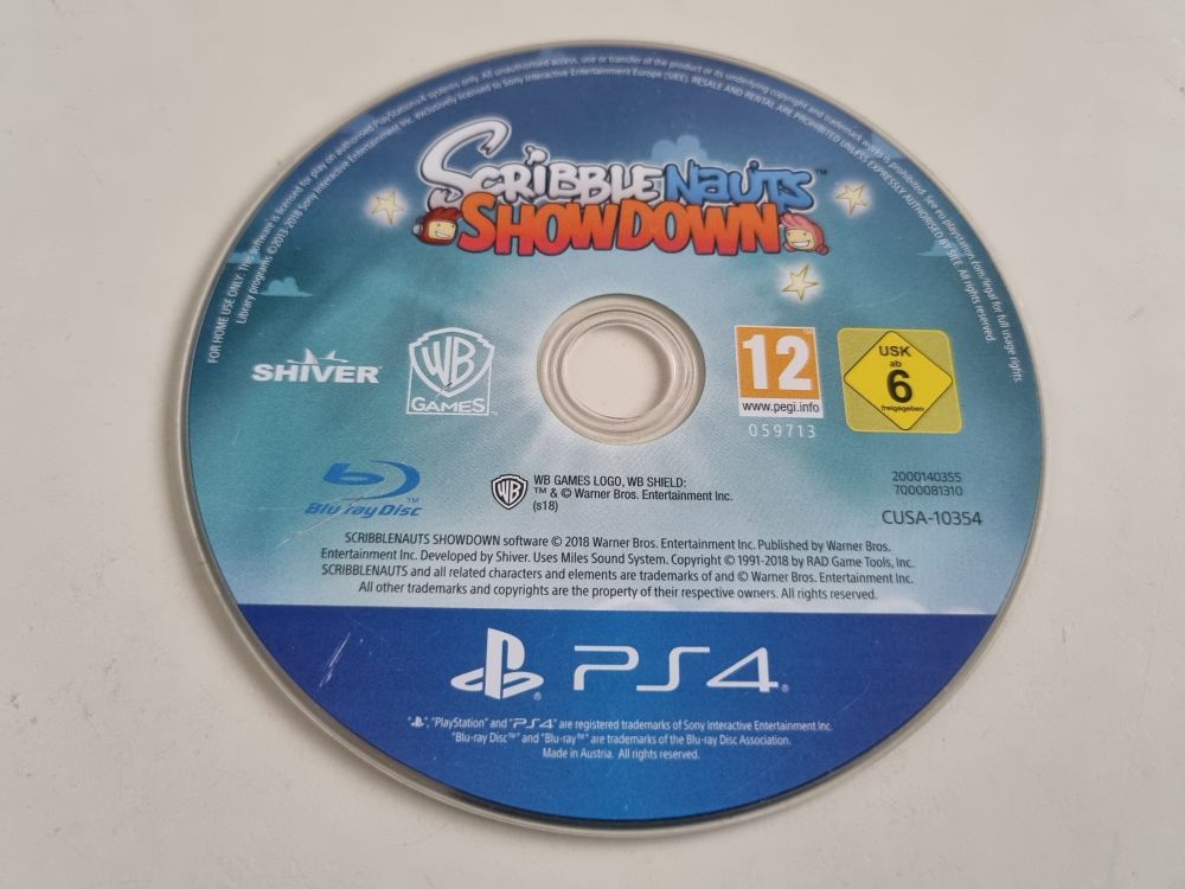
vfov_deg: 53.1
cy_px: 444
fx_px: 890
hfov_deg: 67.3
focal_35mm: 26
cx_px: 592
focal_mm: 5.4
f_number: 1.8
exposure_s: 1/50
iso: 500
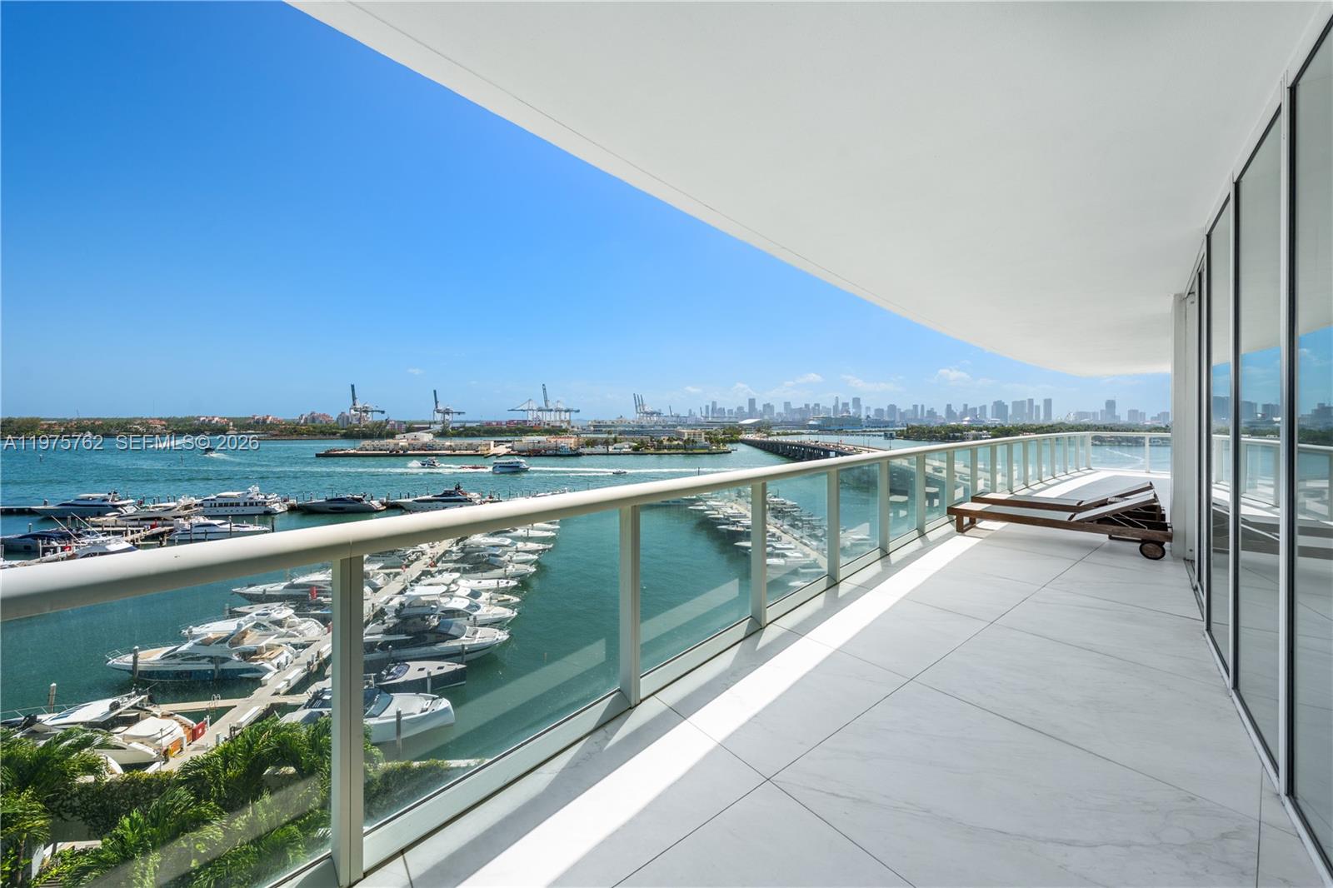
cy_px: 444
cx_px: 666
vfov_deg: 85.4
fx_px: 481
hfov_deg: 108.3
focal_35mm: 13
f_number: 8
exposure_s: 1/500
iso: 100
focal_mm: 13
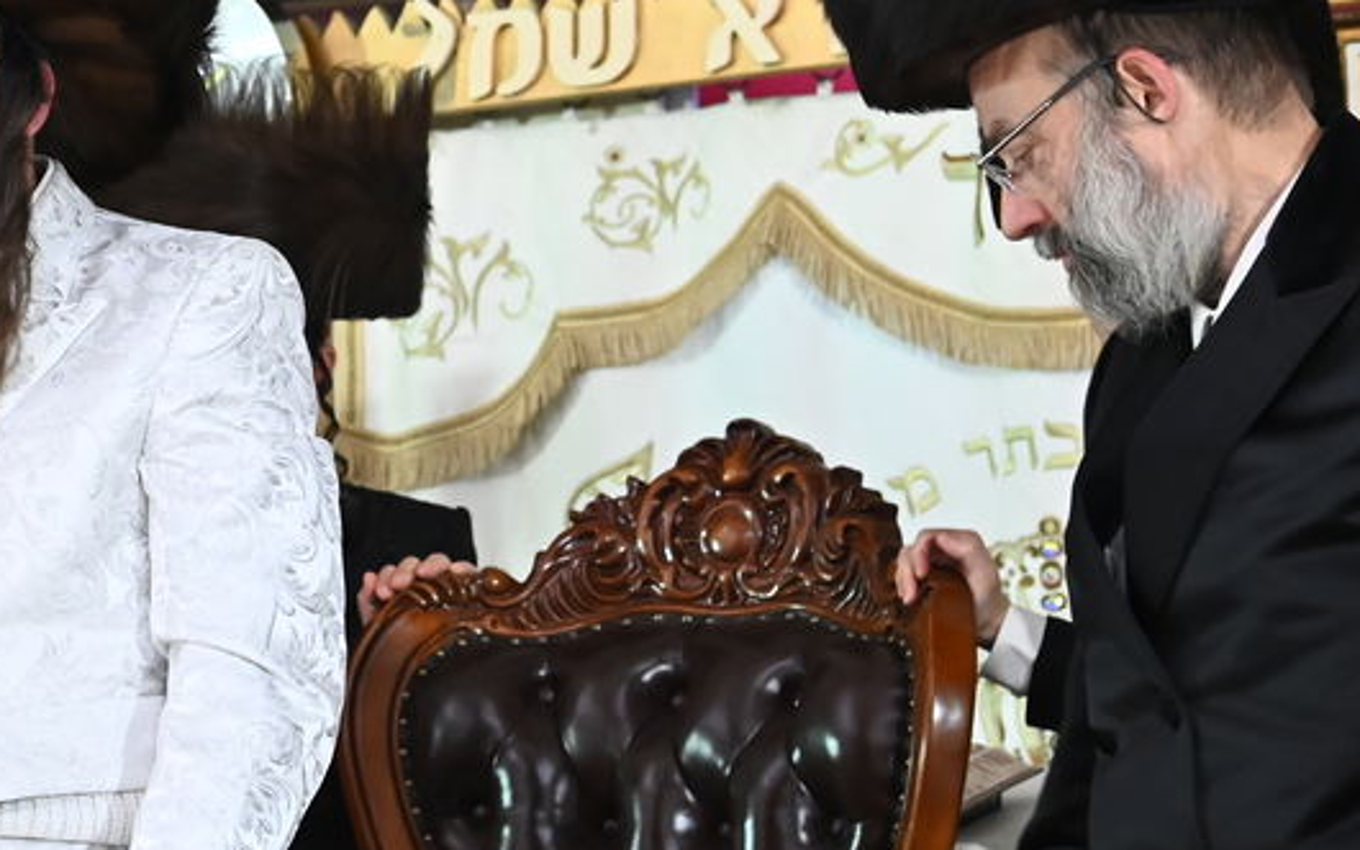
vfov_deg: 8.4
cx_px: -149
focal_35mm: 156
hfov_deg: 13.2
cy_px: 352
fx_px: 5781
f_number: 5
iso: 4000
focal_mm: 58
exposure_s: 1/125
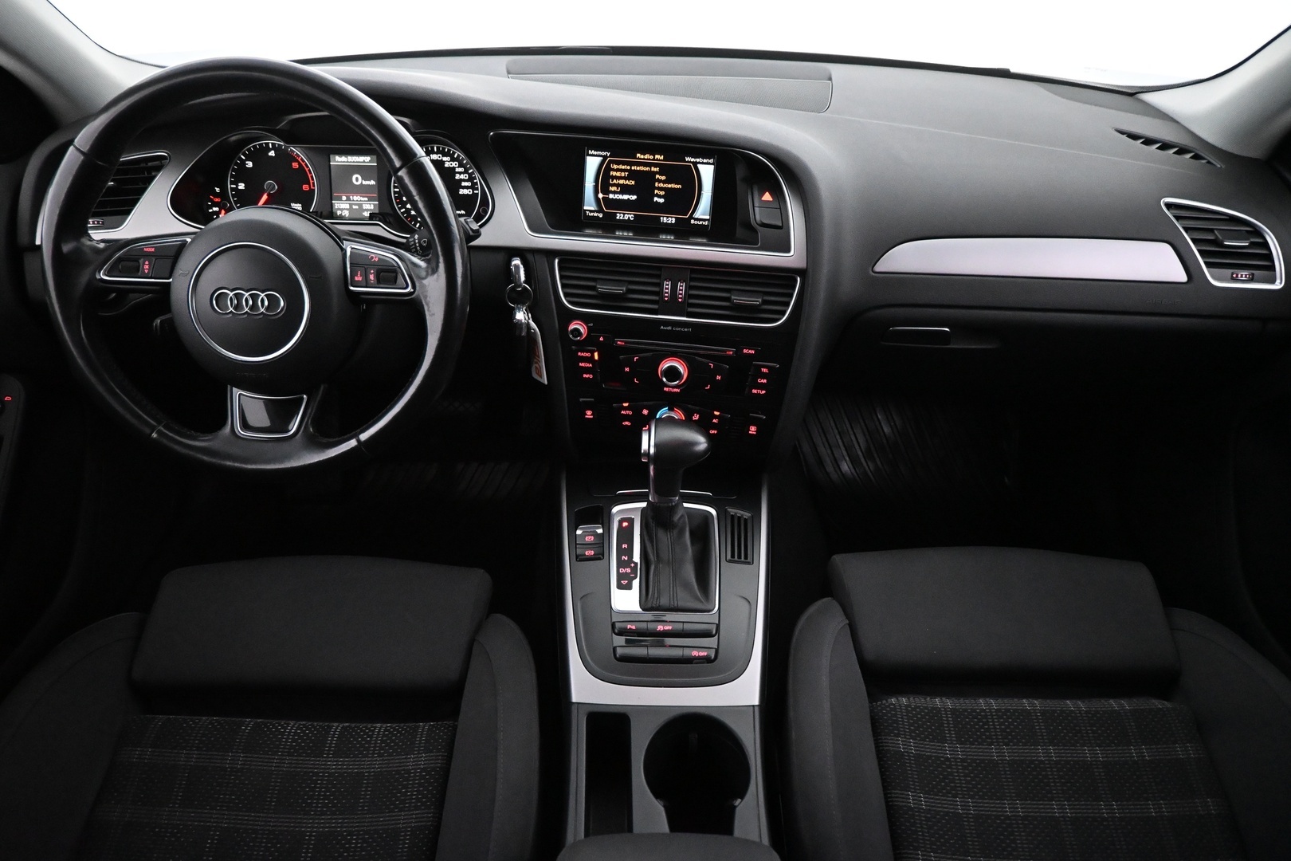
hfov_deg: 73.7
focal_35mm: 24
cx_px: 646
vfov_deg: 53.1
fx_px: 861
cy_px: 430
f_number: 3.5
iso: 6400
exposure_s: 1/60
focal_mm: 16
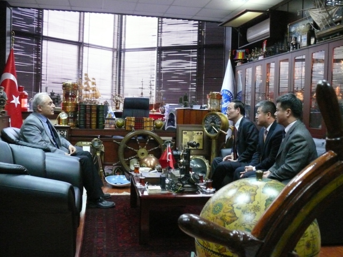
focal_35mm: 35
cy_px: 128
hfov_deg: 52.6
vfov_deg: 40.7
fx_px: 347
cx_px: 172
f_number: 2.8
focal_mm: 7.4
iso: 800
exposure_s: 1/30
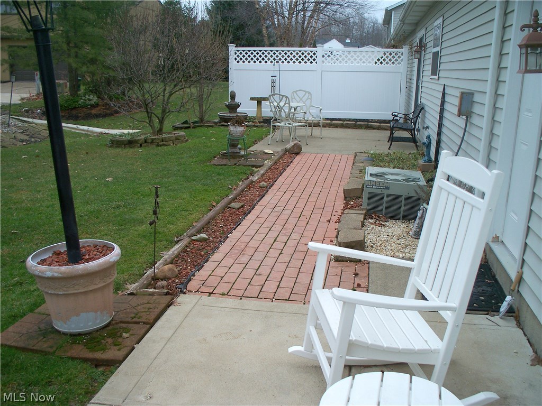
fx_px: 564
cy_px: 203
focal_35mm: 36
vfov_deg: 39.7
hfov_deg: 51.4
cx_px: 271
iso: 64
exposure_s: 1/100
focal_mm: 7.54
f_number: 2.8
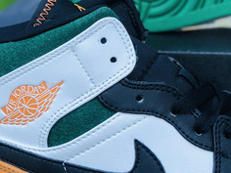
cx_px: 229
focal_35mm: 163
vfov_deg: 9.1
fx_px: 1088
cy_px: 92
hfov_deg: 12.0
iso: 16
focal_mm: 6
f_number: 2.4
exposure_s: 1/314
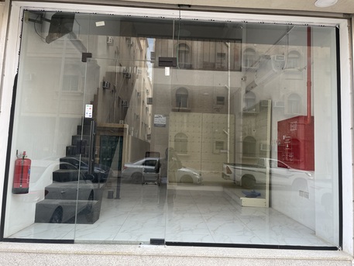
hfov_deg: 67.3
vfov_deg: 53.1
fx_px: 266
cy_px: 133
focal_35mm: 26
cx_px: 177
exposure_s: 1/296
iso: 32
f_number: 1.6
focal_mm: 4.2
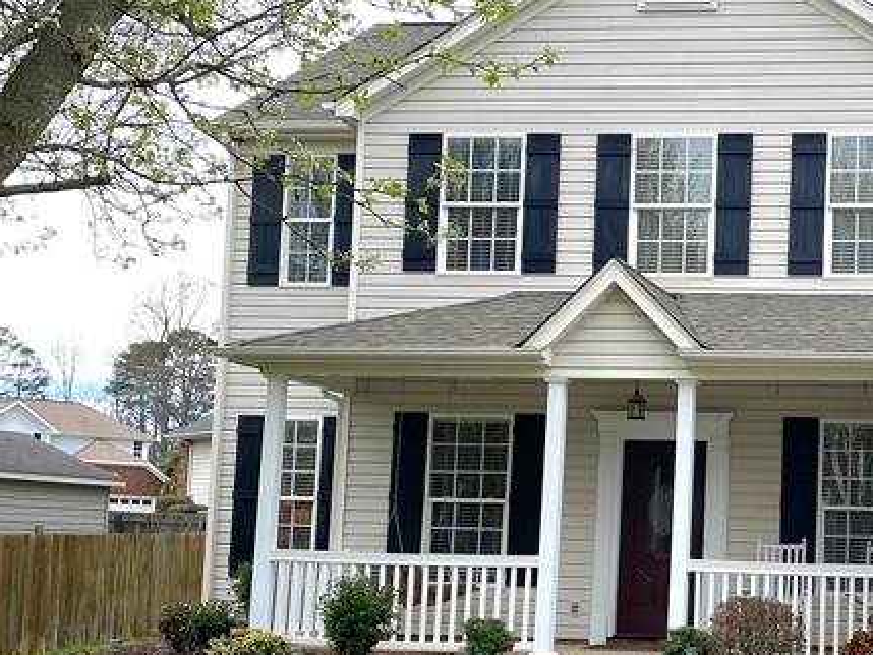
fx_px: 1564
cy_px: 421
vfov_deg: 23.6
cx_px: 845
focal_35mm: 62
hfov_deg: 29.4
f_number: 1.8
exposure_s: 1/1429
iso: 32
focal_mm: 4.25
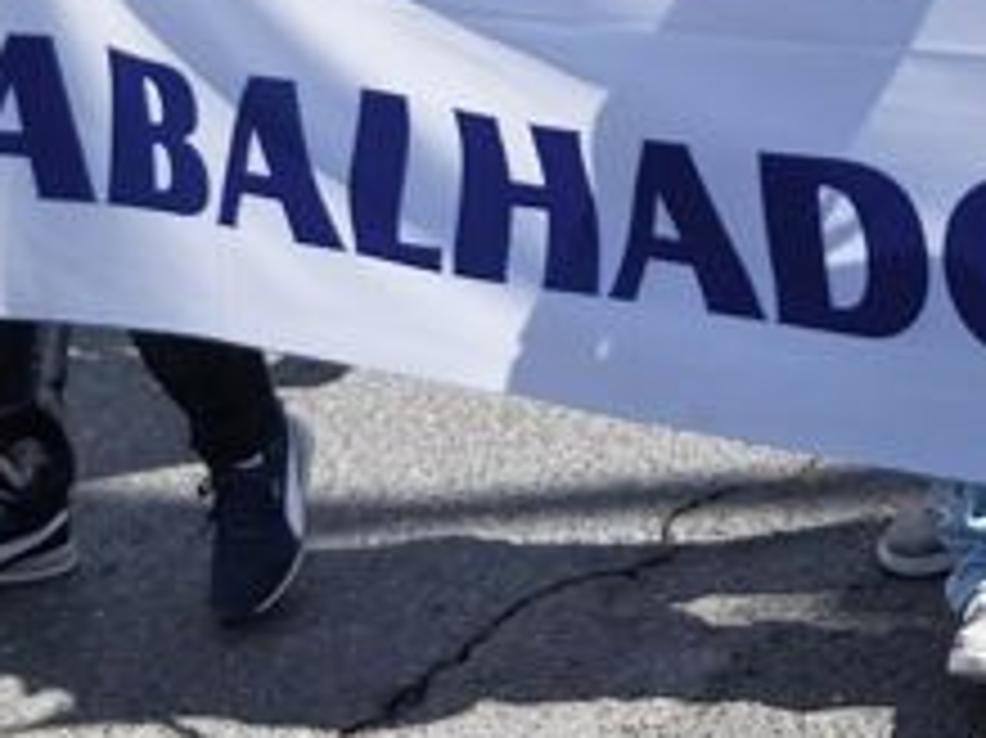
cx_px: 761
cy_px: -349
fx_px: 3046
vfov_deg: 13.1
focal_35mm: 107
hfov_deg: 18.3
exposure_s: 1/719
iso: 25
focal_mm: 4
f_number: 1.8
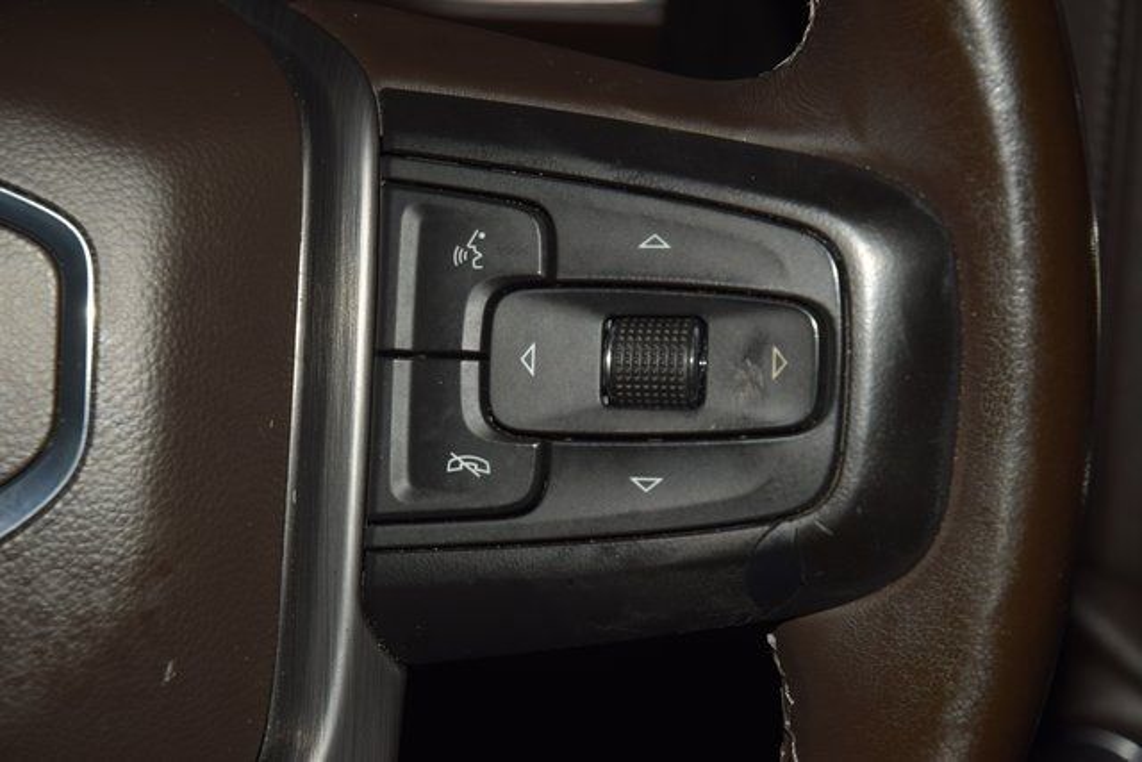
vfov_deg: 13.0
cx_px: 571
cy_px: 381
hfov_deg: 19.5
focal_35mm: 105
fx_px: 3331
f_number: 8
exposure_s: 1/125
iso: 100
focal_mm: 70
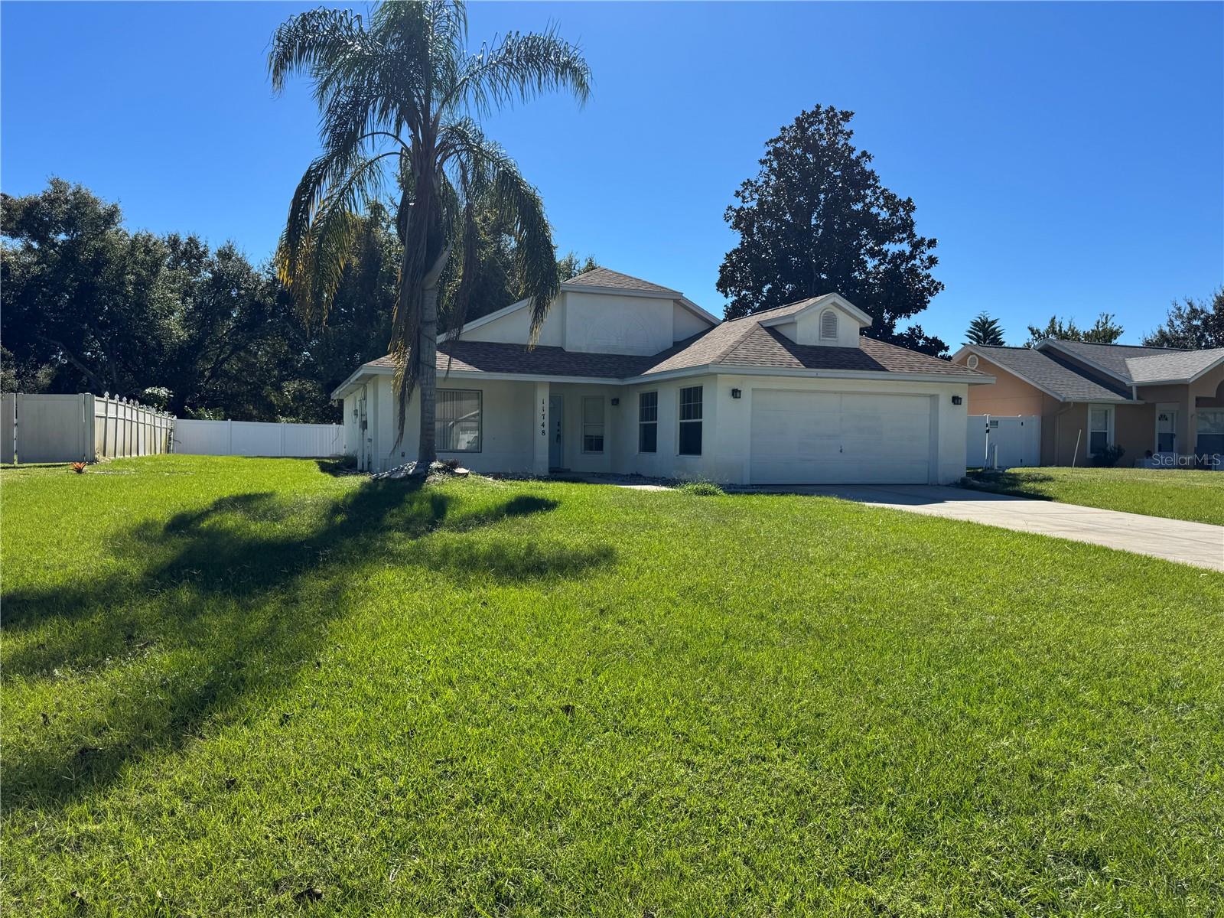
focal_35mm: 24
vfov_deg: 56.8
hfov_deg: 71.6
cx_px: 612
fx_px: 849
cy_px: 459
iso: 80
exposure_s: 1/4608
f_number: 1.78
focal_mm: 6.76
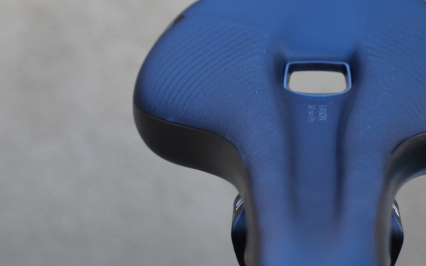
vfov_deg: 9.4
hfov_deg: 14.9
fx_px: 1625
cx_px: 323
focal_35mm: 140
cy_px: 131
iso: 200
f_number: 4
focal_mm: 50
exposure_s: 1/60
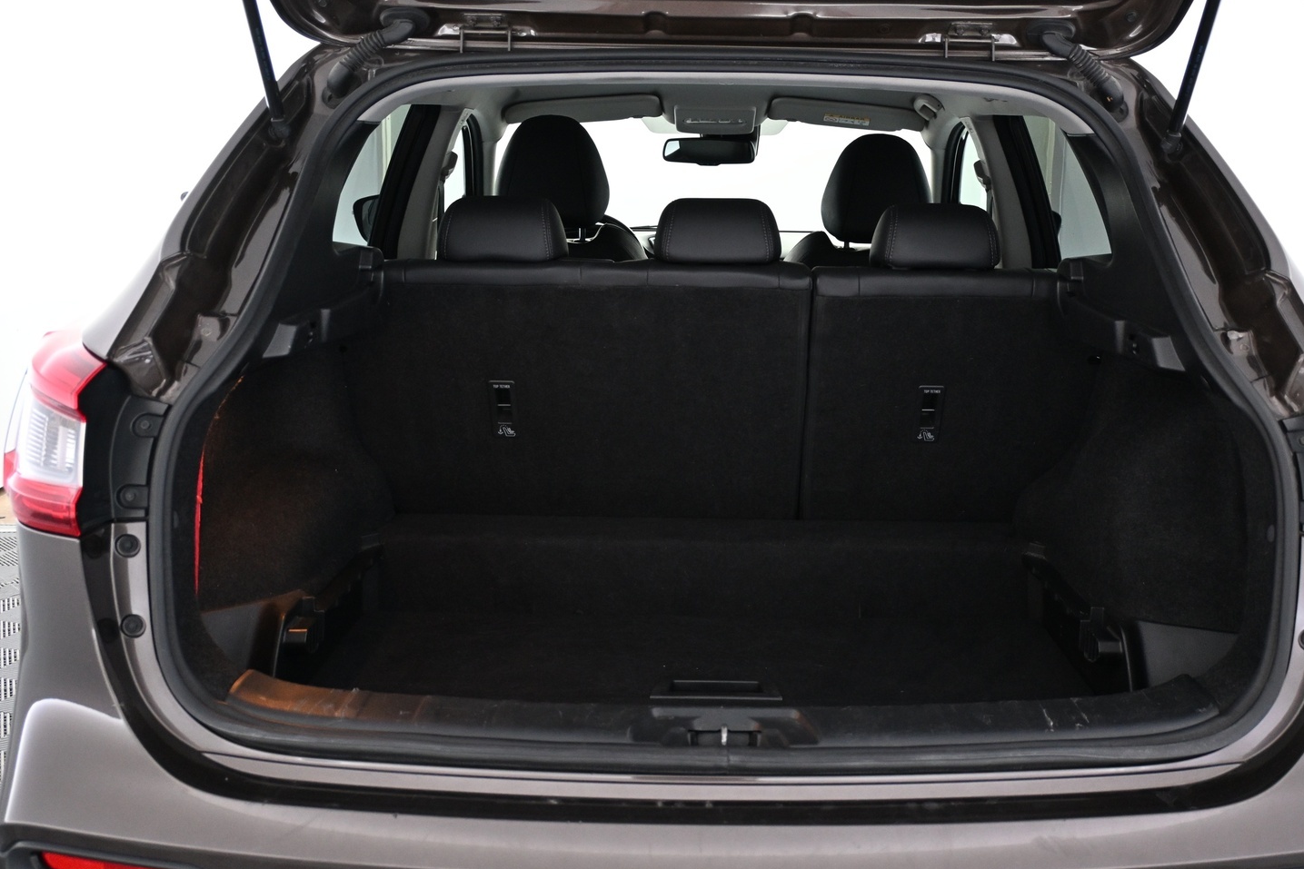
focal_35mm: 36
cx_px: 721
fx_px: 1288
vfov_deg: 37.3
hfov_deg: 53.6
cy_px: 417
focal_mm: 21
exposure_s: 1/30
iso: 1600
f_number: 4
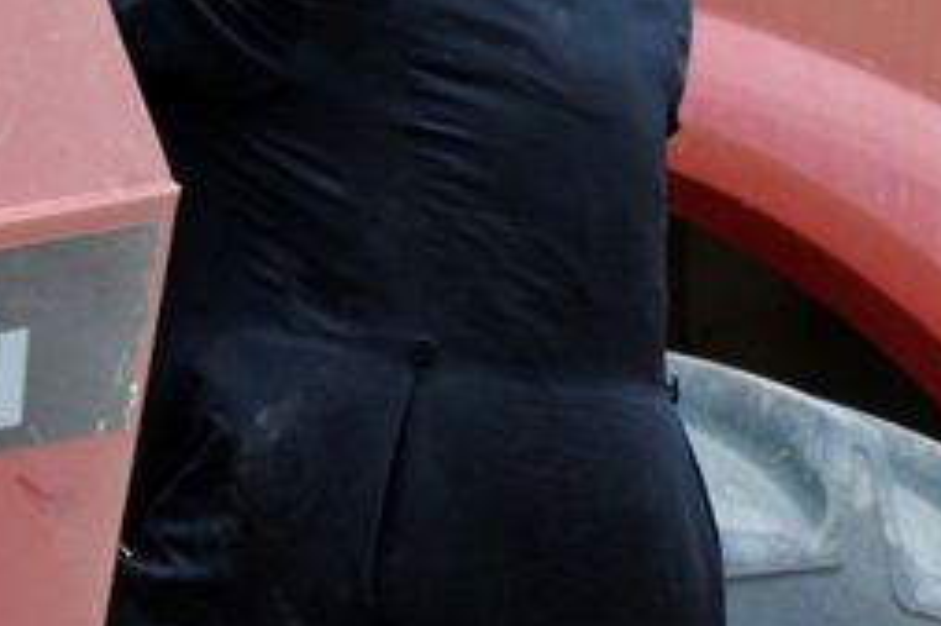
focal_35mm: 605
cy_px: 1067
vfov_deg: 2.3
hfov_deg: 3.4
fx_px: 15803
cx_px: 1689
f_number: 6.3
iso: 250
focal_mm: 100
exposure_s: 1/160
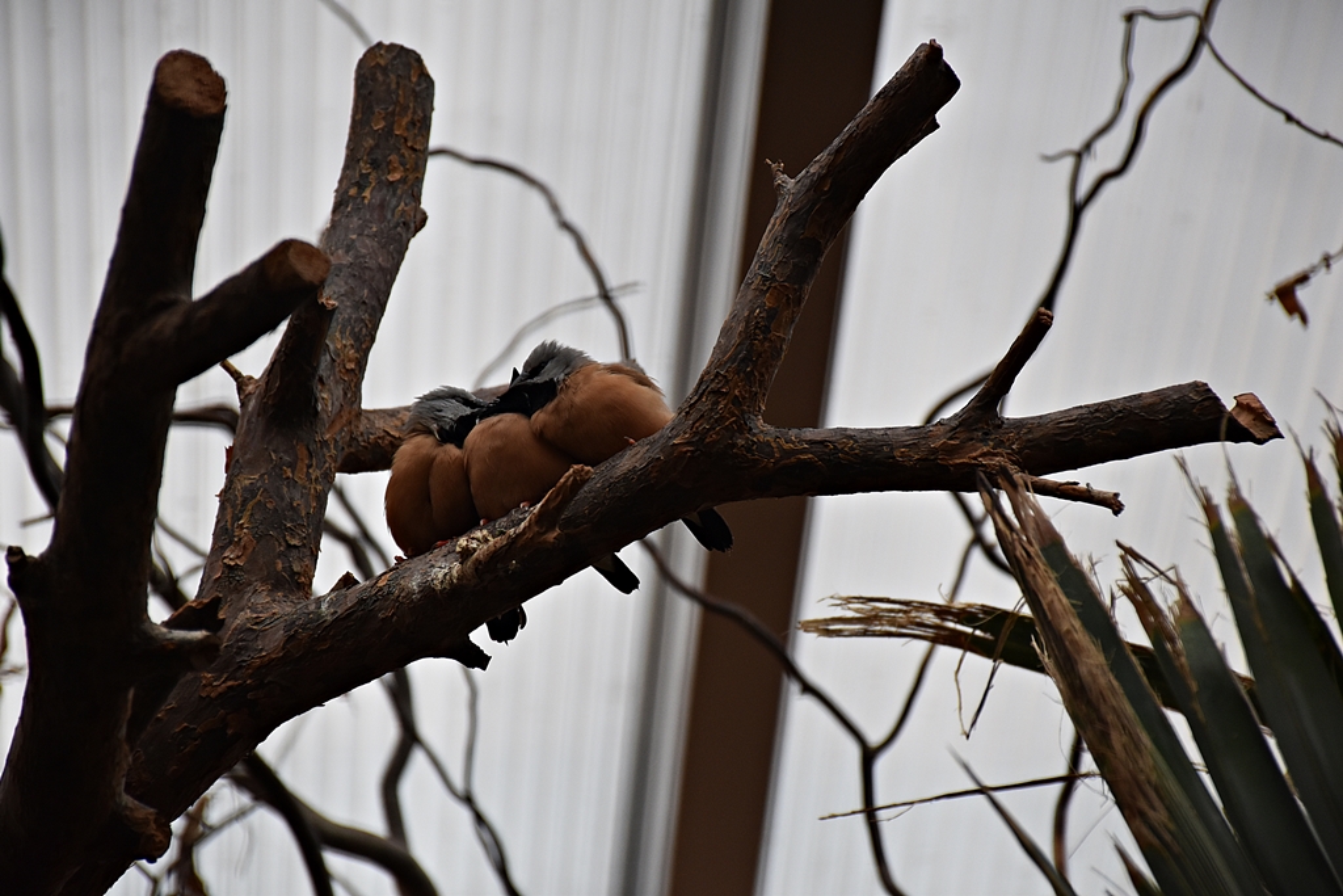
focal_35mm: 210
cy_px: 448
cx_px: 672
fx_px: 7835
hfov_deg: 9.8
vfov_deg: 6.5
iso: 800
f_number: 5.6
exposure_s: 1/500
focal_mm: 140
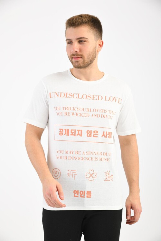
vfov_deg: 32.4
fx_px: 416
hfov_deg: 21.9
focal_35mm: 62
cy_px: 120
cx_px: 80
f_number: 7.1
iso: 100
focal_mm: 62
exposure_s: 1/160
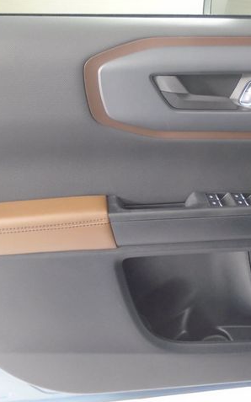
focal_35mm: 37
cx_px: 150
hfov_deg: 34.3
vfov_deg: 52.8
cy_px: 201
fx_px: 405
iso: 250
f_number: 3.2
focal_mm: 4.6
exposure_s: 1/30
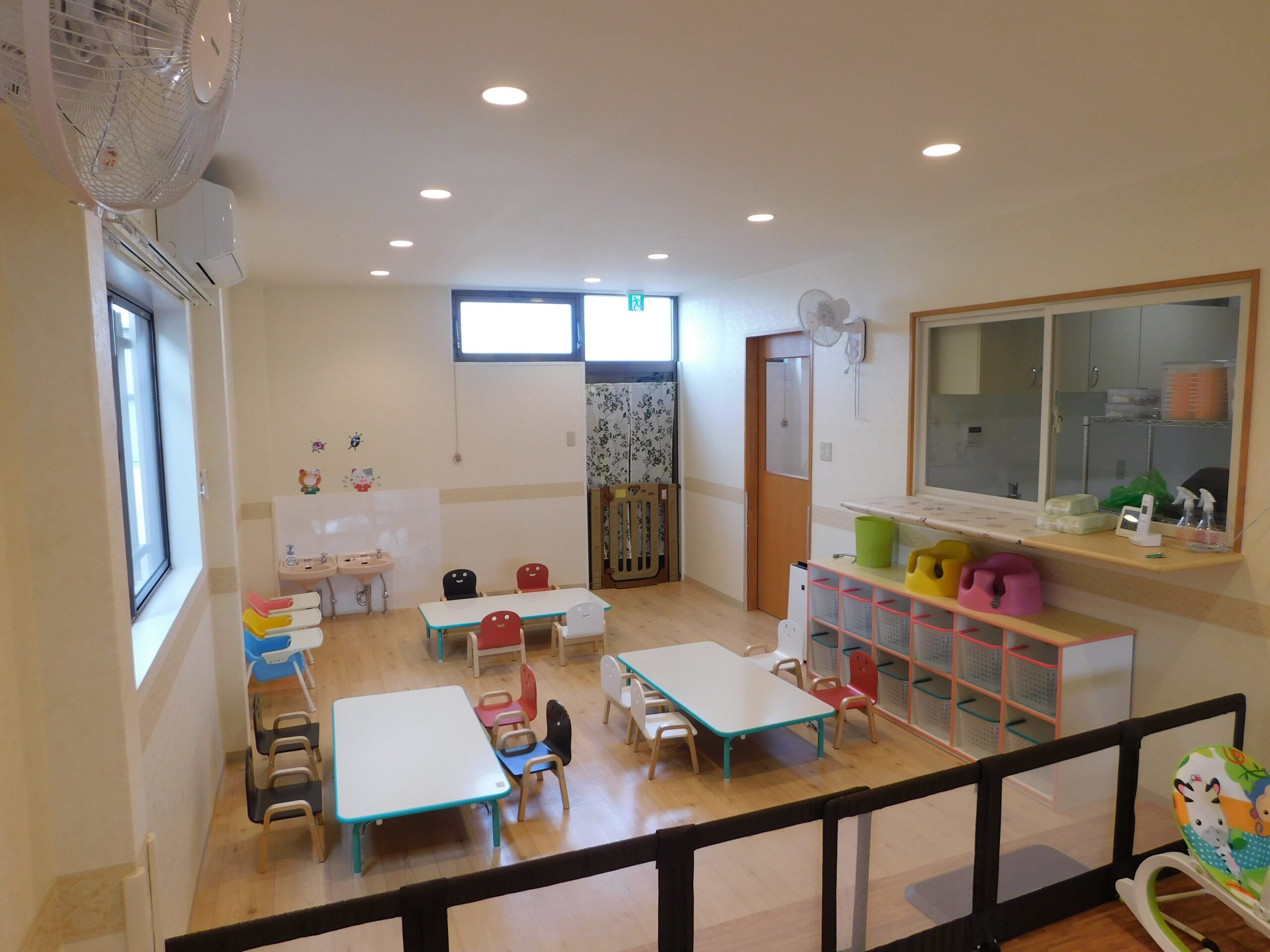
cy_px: 476
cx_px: 635
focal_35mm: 23
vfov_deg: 58.9
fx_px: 844
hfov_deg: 73.9
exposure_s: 1/80
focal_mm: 4
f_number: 3
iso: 125
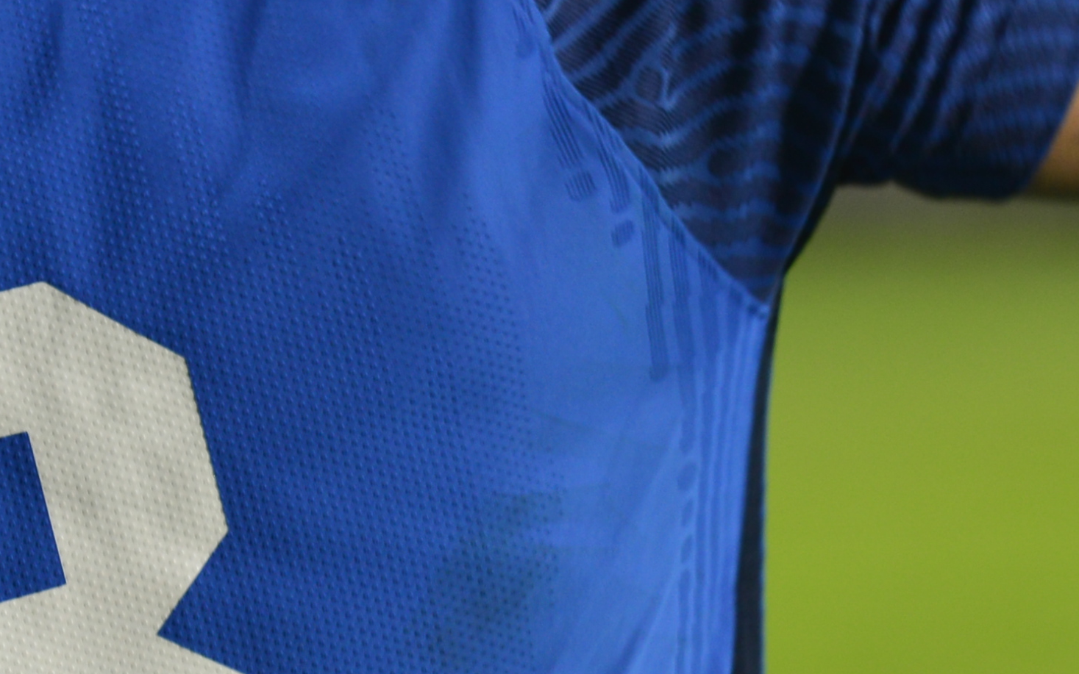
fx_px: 12910
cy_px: 203
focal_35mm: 439
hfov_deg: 4.8
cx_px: 431
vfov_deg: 3.0
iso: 400
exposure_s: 1/160
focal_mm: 105
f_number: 3.2
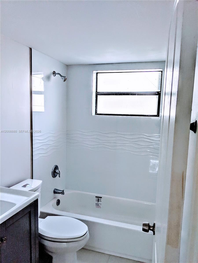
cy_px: 132
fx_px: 206
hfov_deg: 51.4
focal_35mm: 27
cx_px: 99
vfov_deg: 65.3
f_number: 1.8
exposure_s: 1/903
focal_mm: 4.44
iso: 60
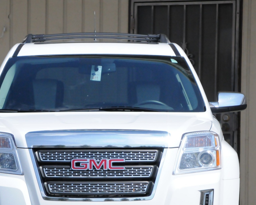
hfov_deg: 5.2
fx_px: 2810
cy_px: 159
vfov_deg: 4.2
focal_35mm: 371
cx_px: 99
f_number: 7.1
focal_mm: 135
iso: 1800
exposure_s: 1/8000
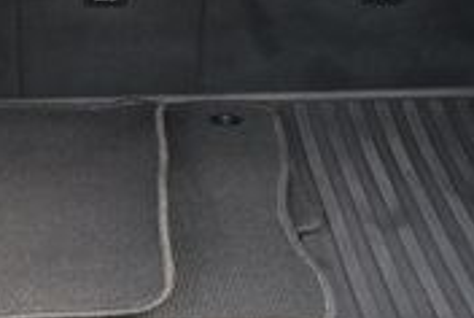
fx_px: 1728
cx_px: 116
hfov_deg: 15.5
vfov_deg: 10.5
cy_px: 46
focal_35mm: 131
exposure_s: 1/250
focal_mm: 18
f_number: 3.5
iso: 400
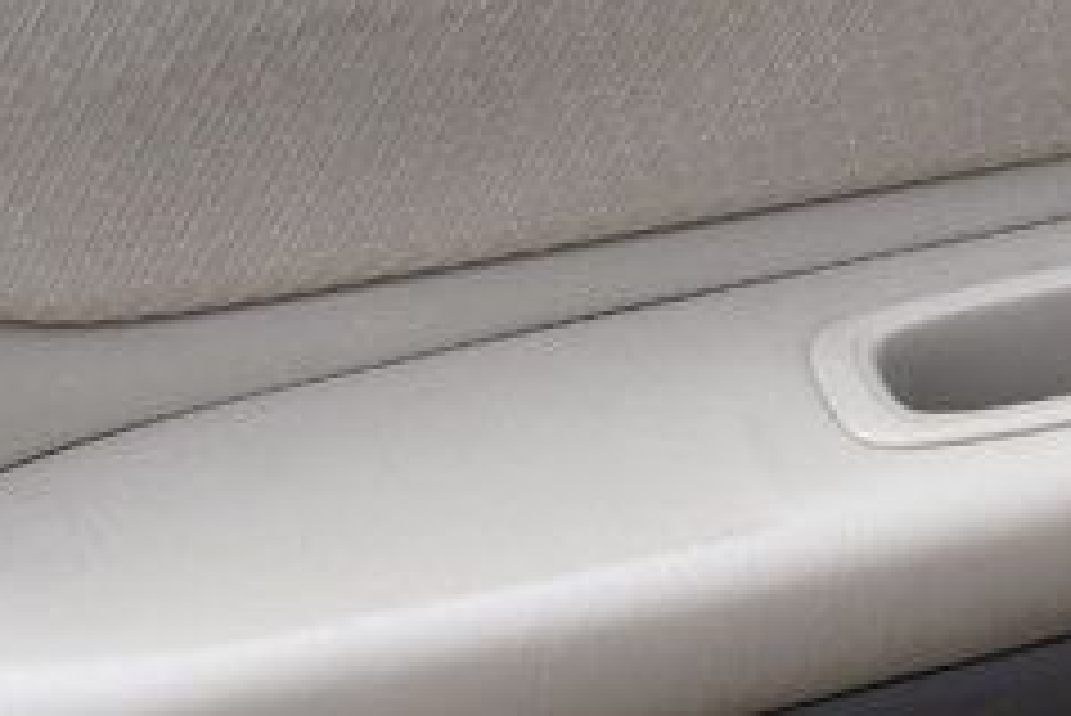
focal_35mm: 116
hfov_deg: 16.9
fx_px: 3453
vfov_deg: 11.8
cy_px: 450
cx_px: 1274
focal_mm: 18
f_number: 10
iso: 400
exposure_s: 1/200
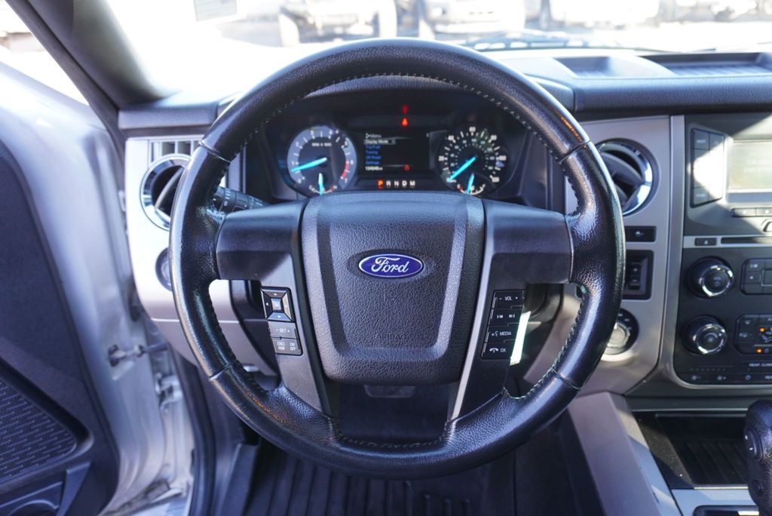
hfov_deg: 73.7
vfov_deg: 53.2
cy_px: 258
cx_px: 386
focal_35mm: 24
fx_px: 515
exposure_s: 1/60
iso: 320
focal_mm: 16
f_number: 4
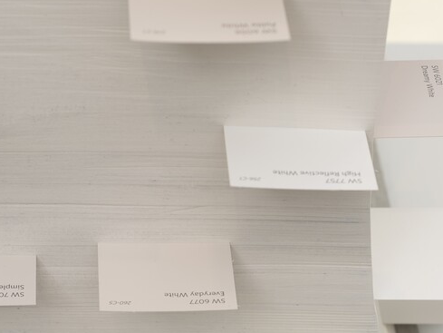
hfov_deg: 16.6
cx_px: 141
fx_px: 1510
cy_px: 301
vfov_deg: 12.5
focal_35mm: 118
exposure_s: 1/125
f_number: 5.6
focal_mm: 50
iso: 100
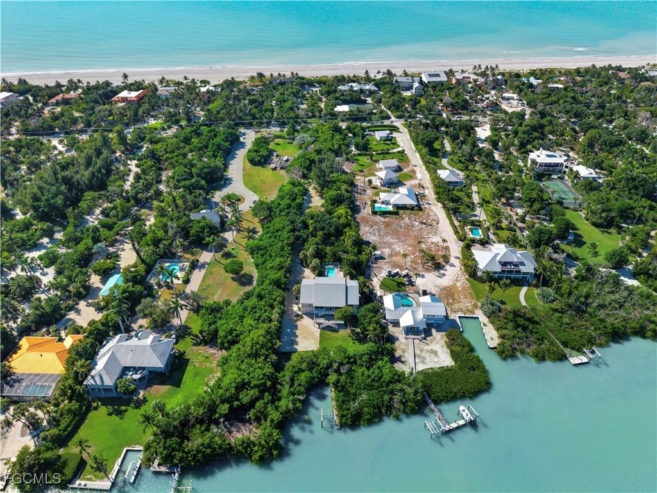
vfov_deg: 56.8
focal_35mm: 24
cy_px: 246
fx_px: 456
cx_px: 328
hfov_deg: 71.6
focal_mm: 8.67
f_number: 1.8
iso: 100
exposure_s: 1/640
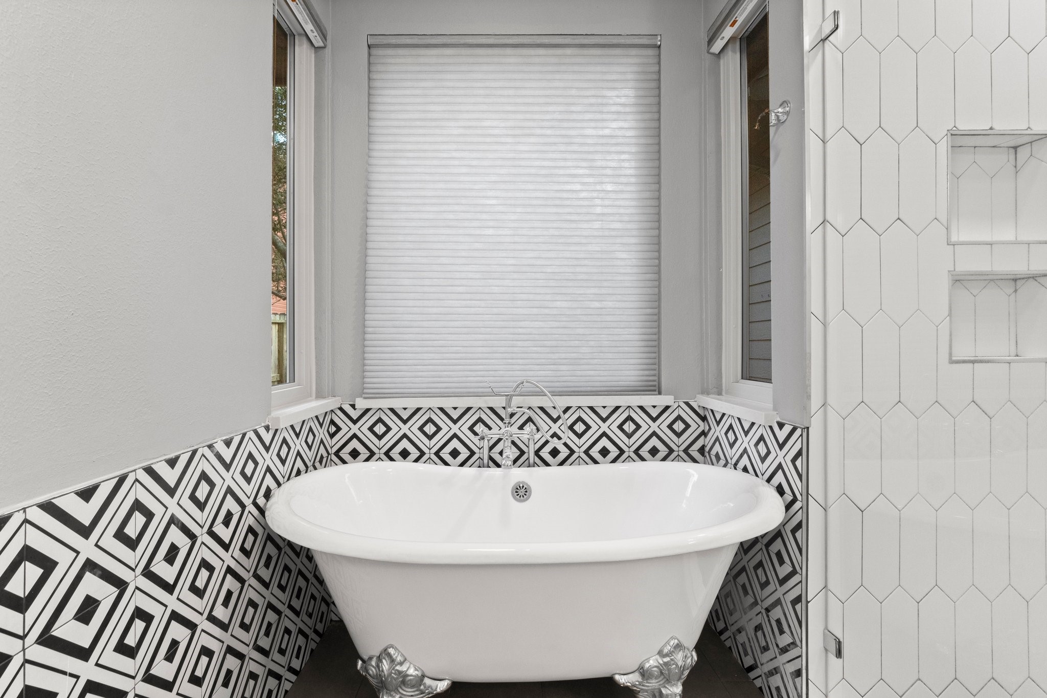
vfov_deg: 77.3
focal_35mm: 15
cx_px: 524
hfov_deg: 100.4
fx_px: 436
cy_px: 349
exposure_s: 1/2
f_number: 10
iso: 800
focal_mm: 10
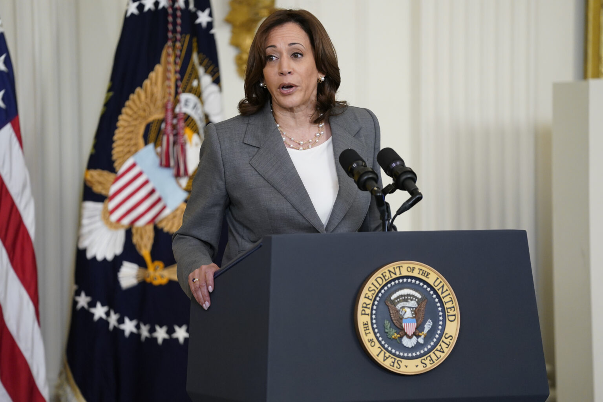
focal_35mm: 191
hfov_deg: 10.8
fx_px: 3199
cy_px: 201
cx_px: 302
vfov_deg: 7.2
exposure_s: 1/250
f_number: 2.8
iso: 2000
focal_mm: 191
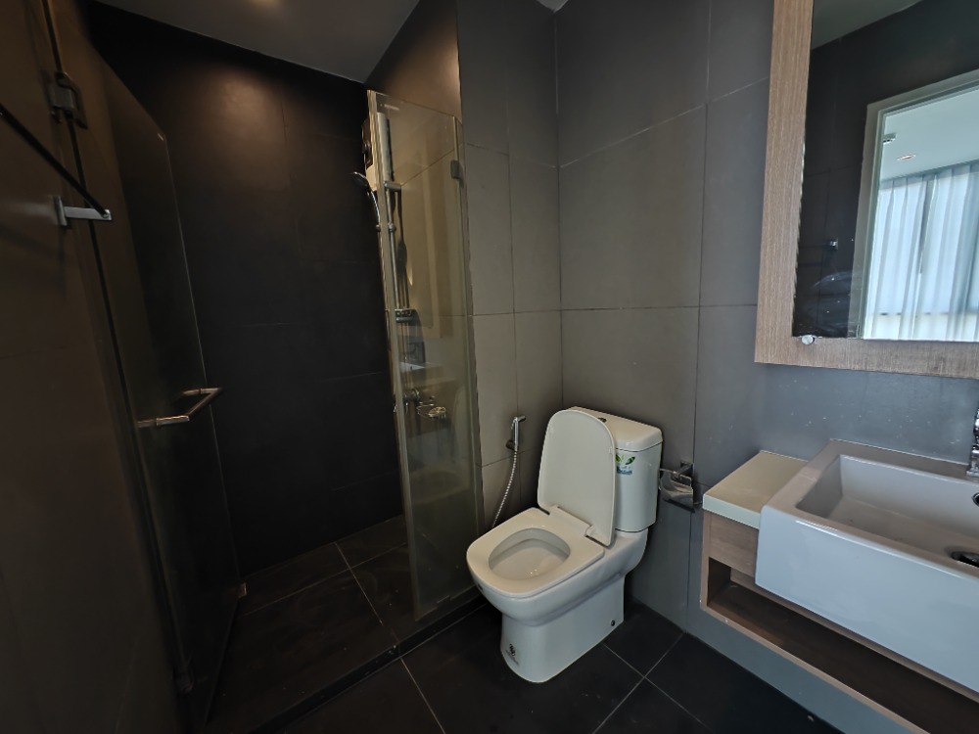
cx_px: 490
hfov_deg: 106.2
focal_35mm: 13
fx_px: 368
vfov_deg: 89.9
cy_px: 367
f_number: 2.2
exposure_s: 1/33.3
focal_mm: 2.16
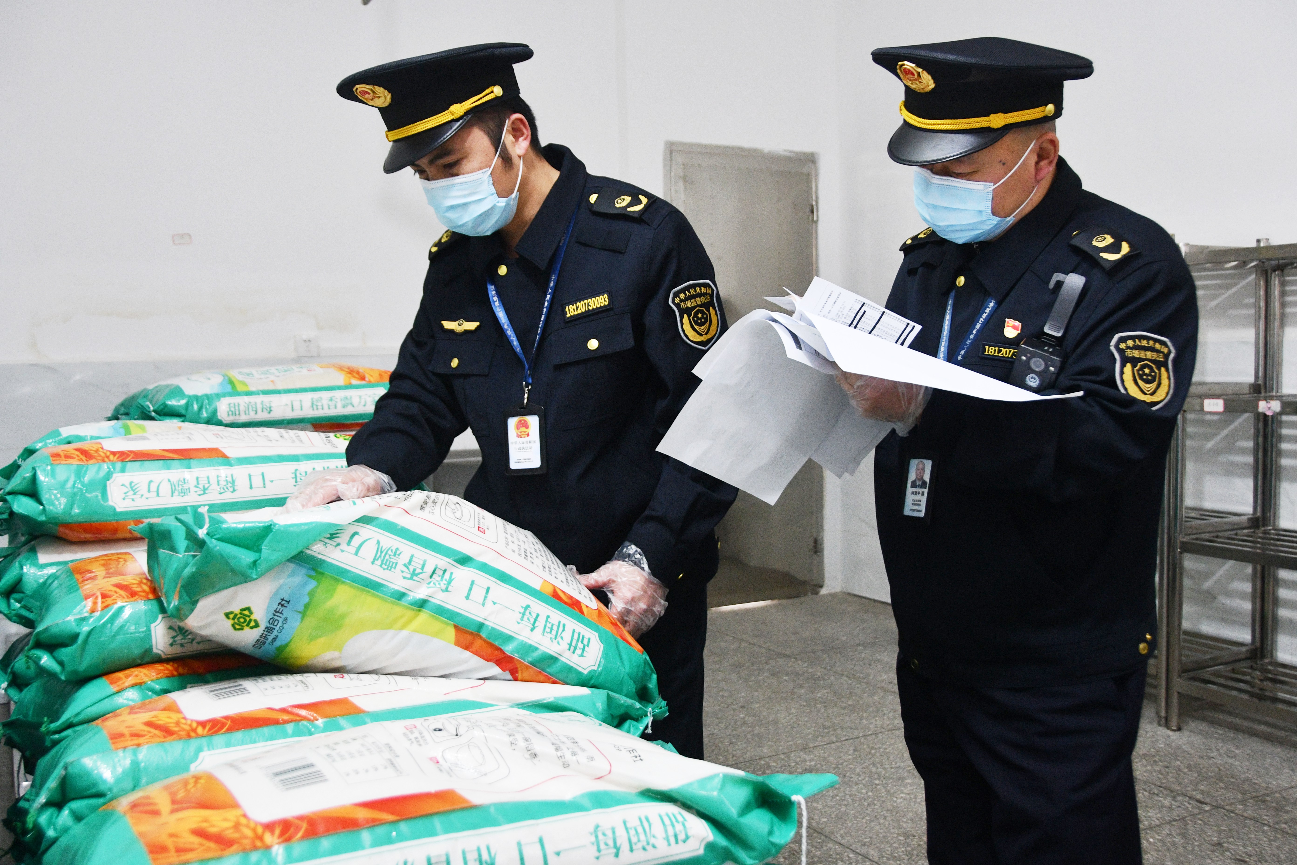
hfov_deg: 57.2
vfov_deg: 40.0
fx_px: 1189
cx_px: 648
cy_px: 432
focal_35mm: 33
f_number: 3.8
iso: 1400
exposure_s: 1/125
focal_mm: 22
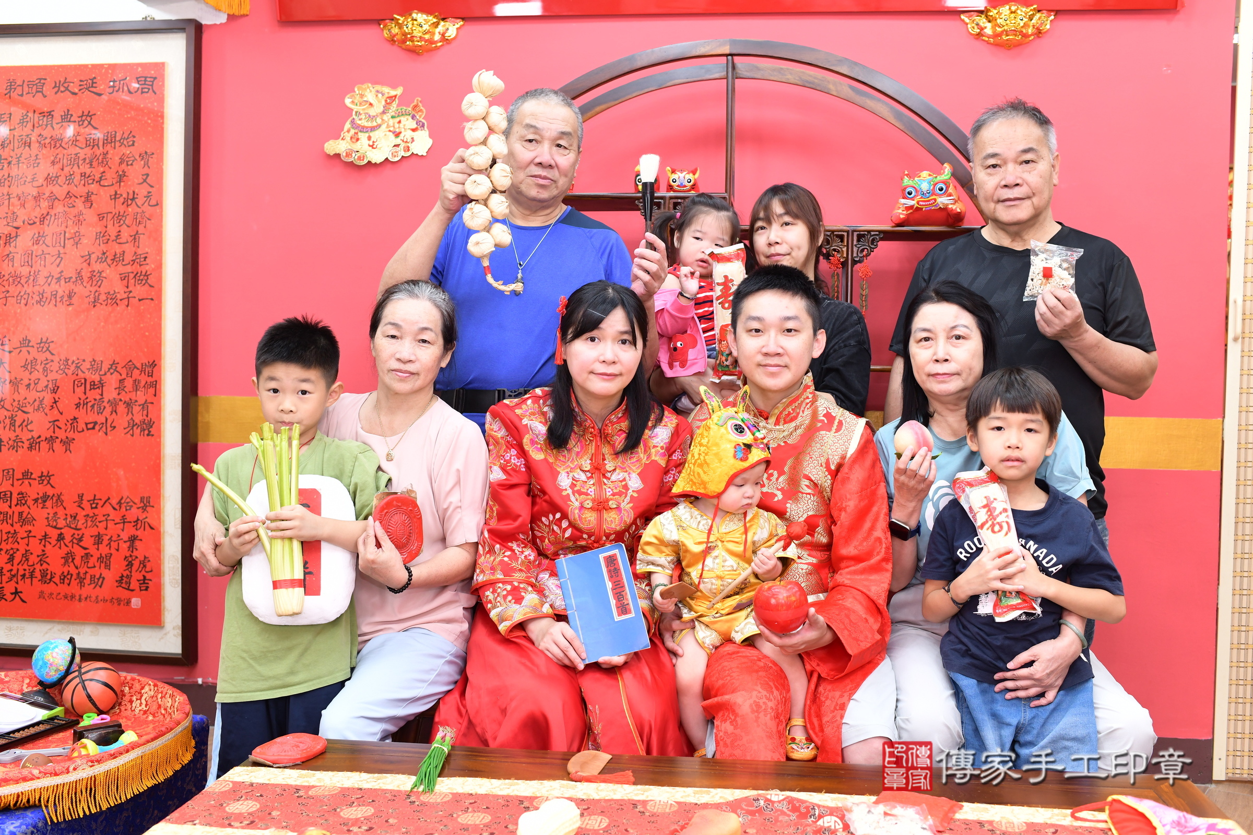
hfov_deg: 54.4
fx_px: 1218
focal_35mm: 35
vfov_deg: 37.9
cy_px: 418
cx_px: 626
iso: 1000
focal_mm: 35
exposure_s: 1/200
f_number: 4.5
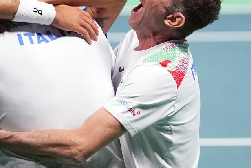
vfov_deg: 4.5
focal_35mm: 305
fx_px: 2127
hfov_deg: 6.7
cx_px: 74
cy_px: 47
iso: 6400
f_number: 3.2
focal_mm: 188
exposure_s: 1/3200
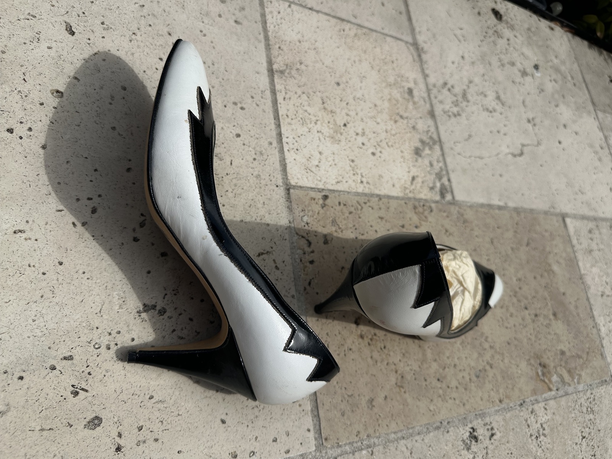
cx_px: 306
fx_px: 424
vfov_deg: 56.8
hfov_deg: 71.6
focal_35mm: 24
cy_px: 230
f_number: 1.78
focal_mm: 6.86
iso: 80
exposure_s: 1/8197
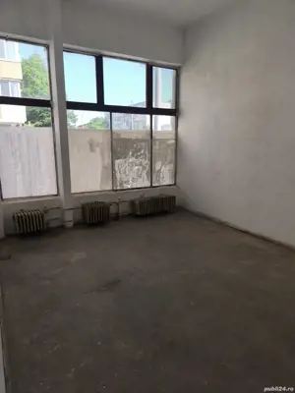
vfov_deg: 73.9
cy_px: 196
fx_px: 261
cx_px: 148
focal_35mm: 23
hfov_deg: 58.9
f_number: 1.6
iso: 80
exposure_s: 1/1039
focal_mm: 6.57
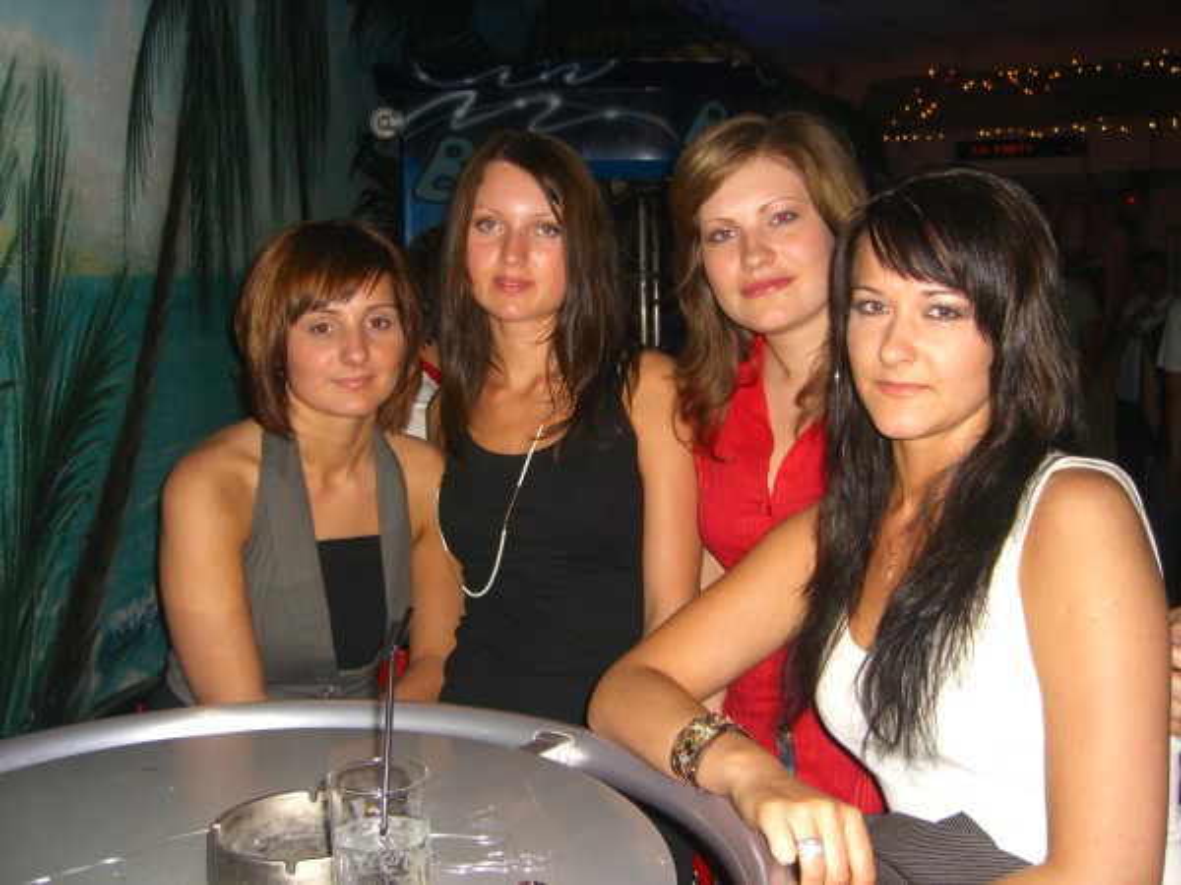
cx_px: 590
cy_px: 442
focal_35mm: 38
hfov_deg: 49.0
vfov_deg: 37.7
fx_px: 1296
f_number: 2.8
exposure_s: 1/60
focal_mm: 7.9
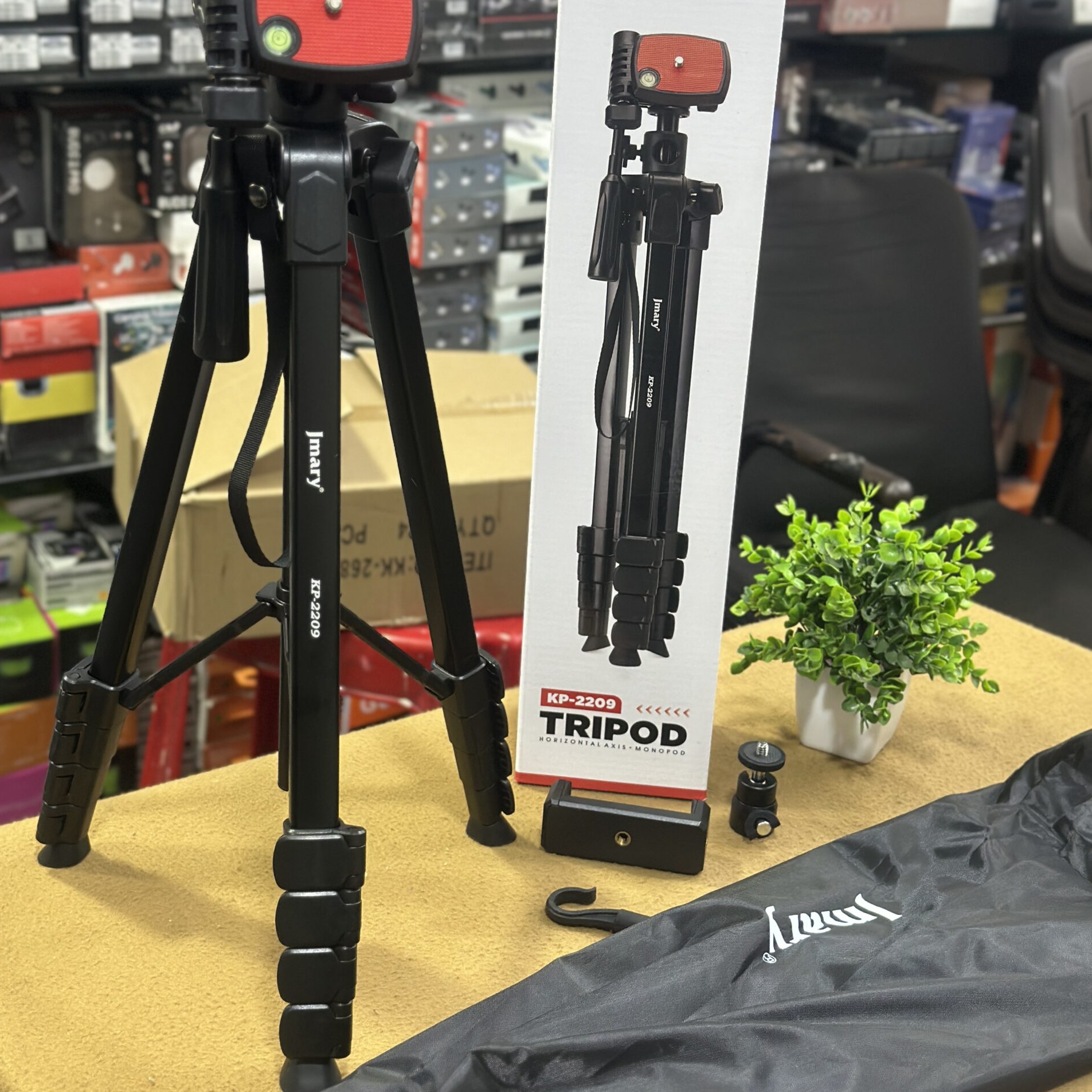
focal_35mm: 57
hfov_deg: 30.0
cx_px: 544
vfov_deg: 30.0
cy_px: 510
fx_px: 2034
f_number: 1.78
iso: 250
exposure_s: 1/50
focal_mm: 6.86
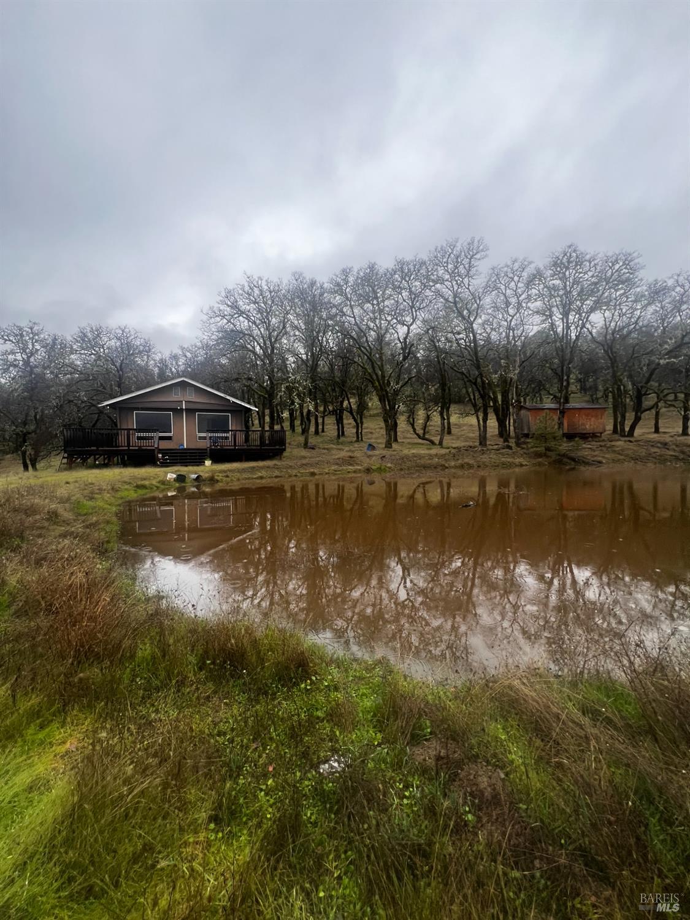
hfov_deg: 89.9
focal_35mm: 13
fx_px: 346
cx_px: 345
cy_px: 460
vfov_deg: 106.2
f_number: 1.8
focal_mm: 1.57
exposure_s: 1/99
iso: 100
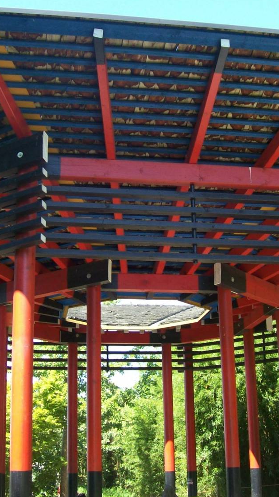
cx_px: 160
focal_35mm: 56
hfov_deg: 21.4
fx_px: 737
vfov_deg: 37.2
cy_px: 239
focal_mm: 6
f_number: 2.7
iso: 80
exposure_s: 1/207
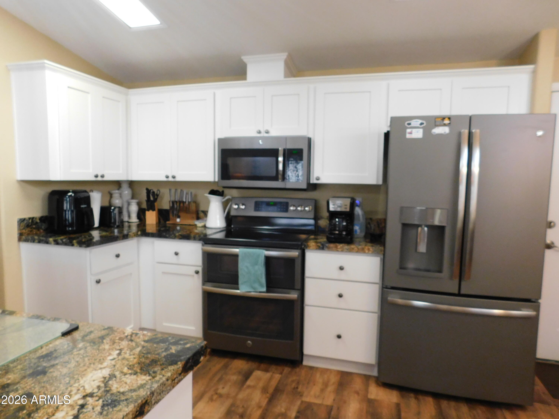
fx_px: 371
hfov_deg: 73.9
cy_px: 210
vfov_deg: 58.9
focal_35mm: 23
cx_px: 280
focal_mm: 4
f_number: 3
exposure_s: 1/30
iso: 400
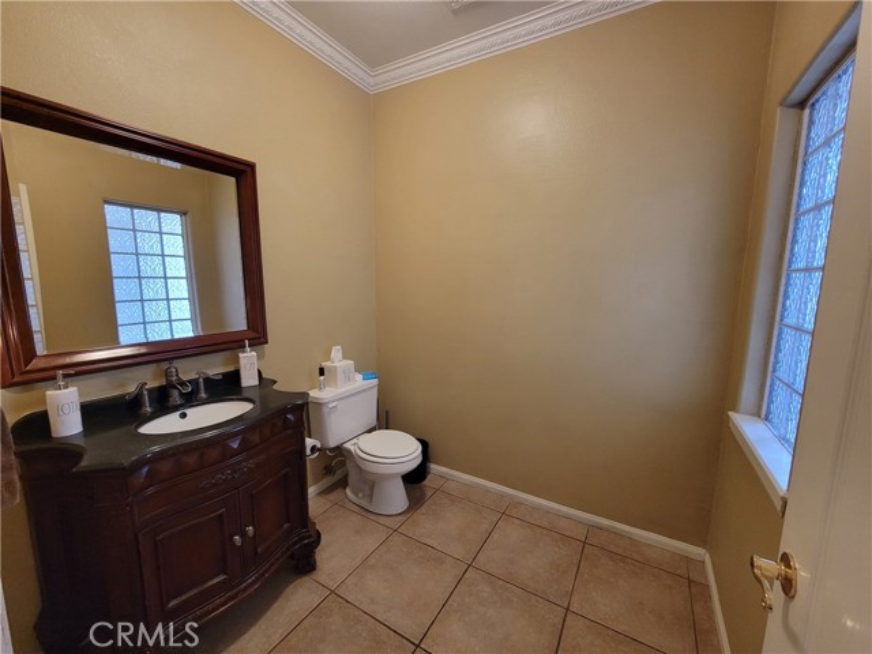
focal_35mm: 13
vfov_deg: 89.9
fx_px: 327
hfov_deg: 106.2
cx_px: 436
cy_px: 327
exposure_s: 1/60
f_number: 2.2
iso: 400
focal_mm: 2.2
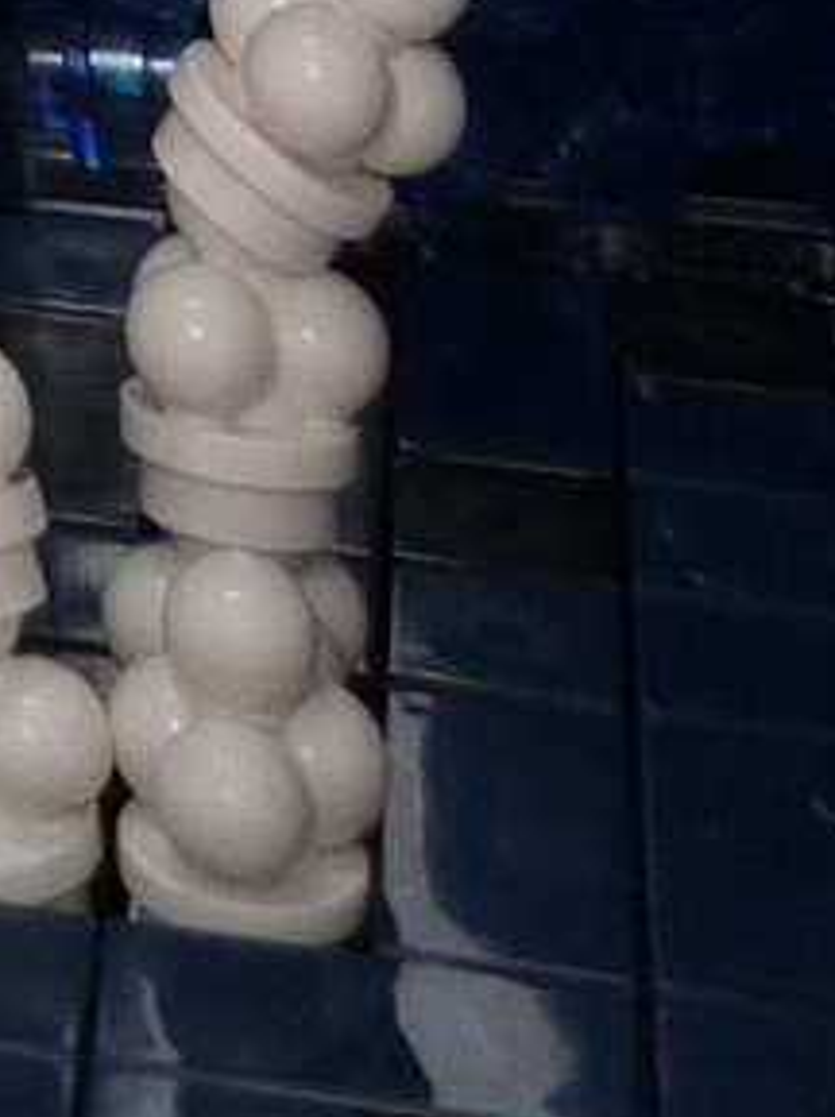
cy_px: -2377
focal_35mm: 158
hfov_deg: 8.0
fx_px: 5093
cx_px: -1693
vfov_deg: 9.4
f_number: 2.8
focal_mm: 4.4
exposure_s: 1/50
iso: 100
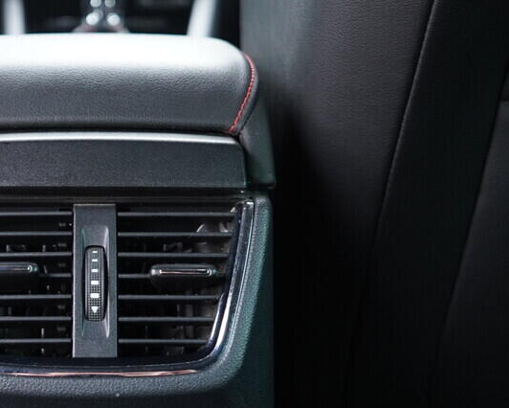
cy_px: 311
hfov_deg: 28.4
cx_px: 91
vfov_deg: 23.2
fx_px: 980
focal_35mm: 65
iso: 1000
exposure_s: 1/40
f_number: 2.8
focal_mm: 24
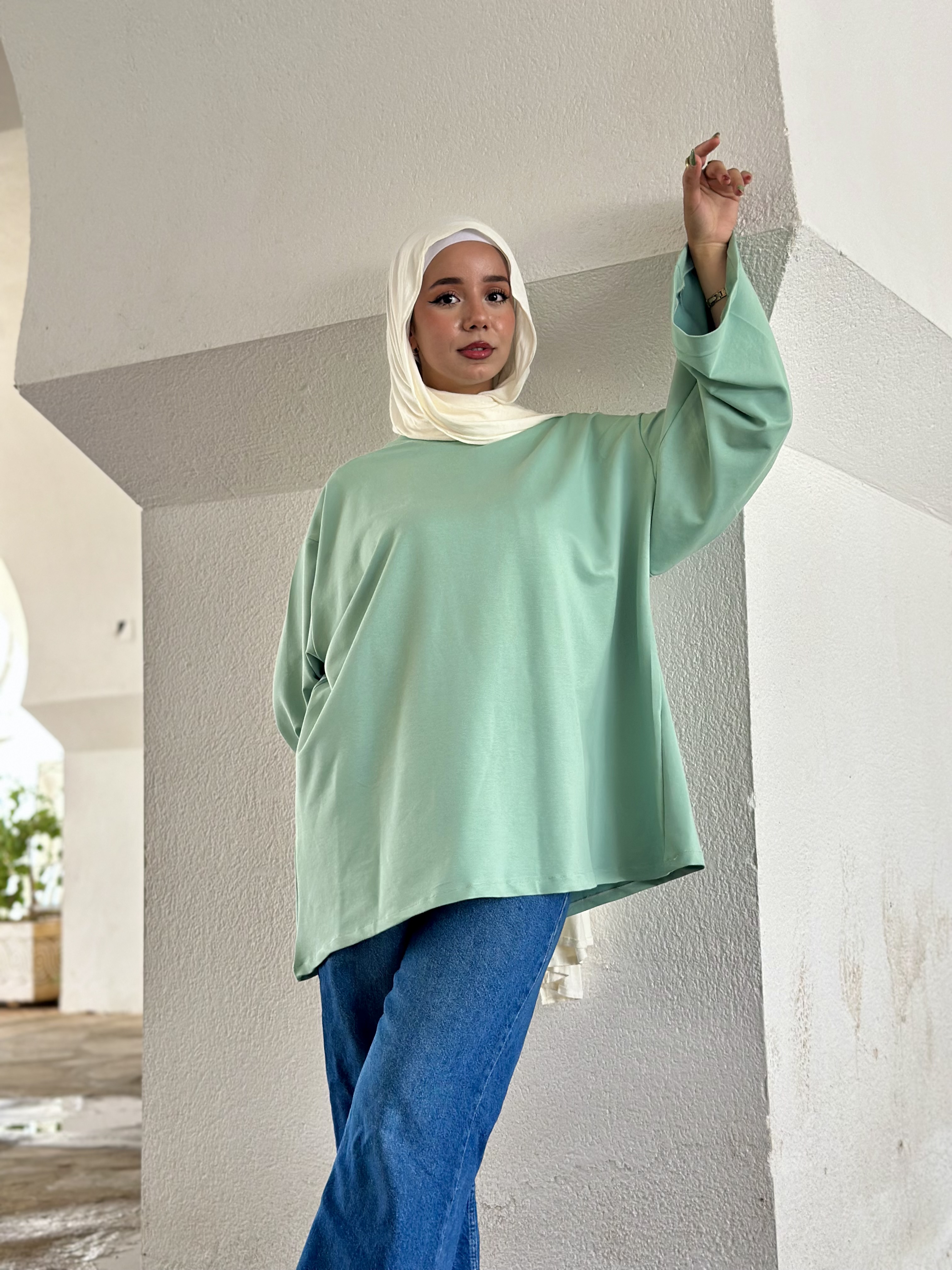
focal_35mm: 48
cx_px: 476
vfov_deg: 39.7
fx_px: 1760
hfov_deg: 30.3
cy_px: 635
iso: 80
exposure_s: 1/494
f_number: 1.78
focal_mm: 6.86
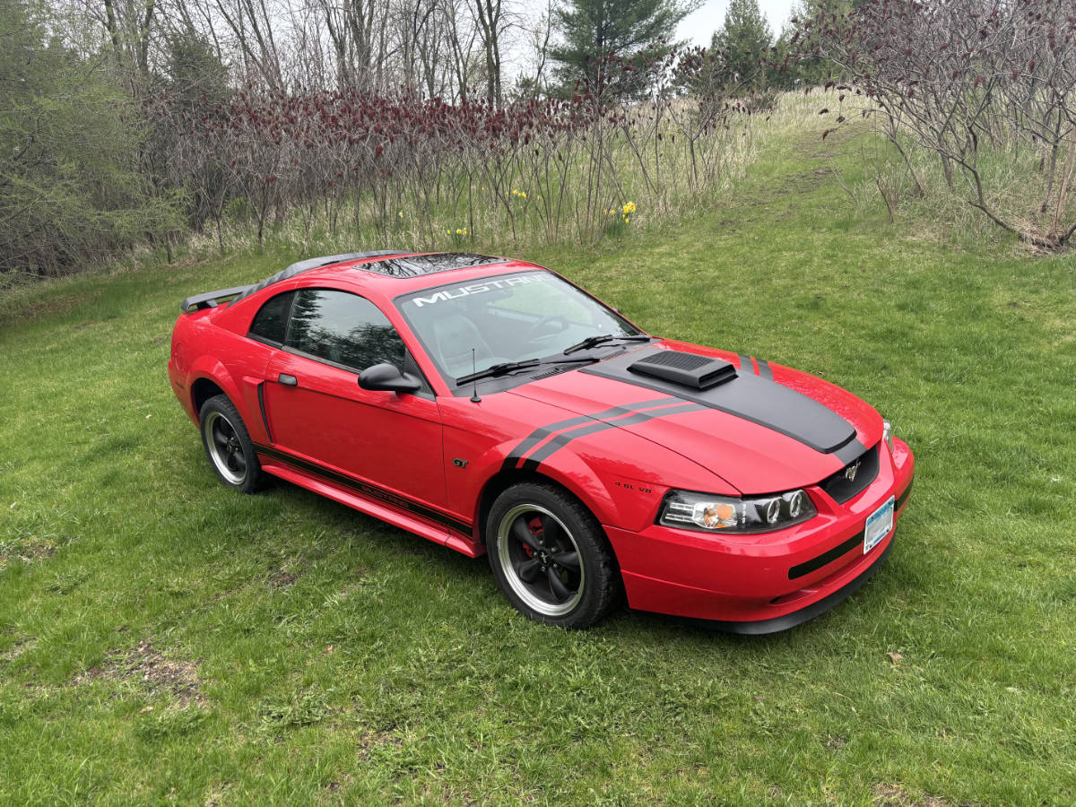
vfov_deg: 53.1
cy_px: 404
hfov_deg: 67.3
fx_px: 808
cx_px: 538
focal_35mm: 26
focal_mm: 6
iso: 40
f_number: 1.6
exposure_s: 1/238
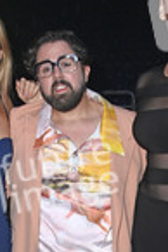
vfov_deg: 24.7
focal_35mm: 77
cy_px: 271
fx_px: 538
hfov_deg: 17.8
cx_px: 80
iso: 1000
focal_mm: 28
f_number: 5
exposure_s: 1/125
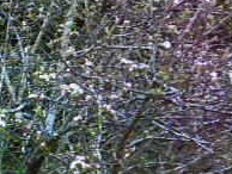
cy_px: 238
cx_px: -413
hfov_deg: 8.1
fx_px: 1449
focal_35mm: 216
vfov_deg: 6.8
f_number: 5.6
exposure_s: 1/200
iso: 200
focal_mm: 12.7
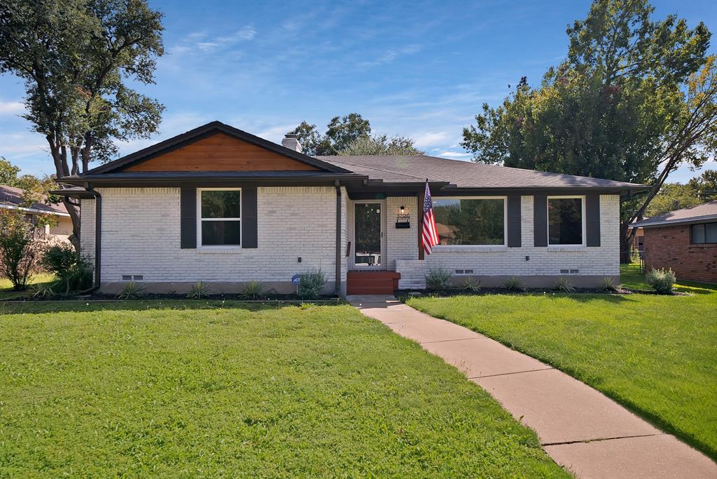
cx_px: 358
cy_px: 240
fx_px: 478
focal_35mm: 24
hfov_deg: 73.7
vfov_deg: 53.1
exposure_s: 1/320
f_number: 9
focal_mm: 24
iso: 640
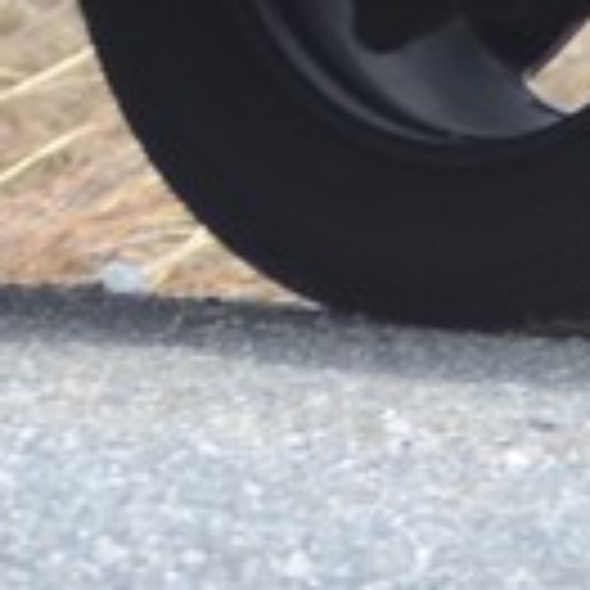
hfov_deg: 1.1
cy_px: -1223
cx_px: -1243
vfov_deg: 1.1
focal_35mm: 1580
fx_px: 30468
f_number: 4.5
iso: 100
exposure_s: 1/320
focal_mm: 110
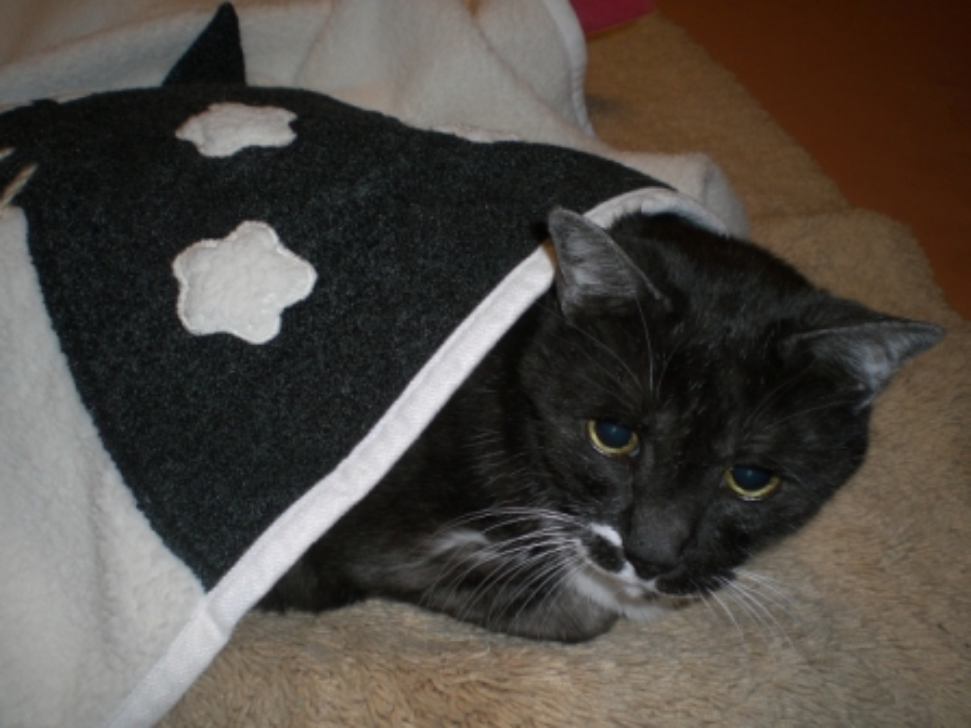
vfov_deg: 37.7
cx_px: 486
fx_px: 1066
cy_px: 364
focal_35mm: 38
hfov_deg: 49.0
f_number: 3.1
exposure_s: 1/60
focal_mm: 6.3
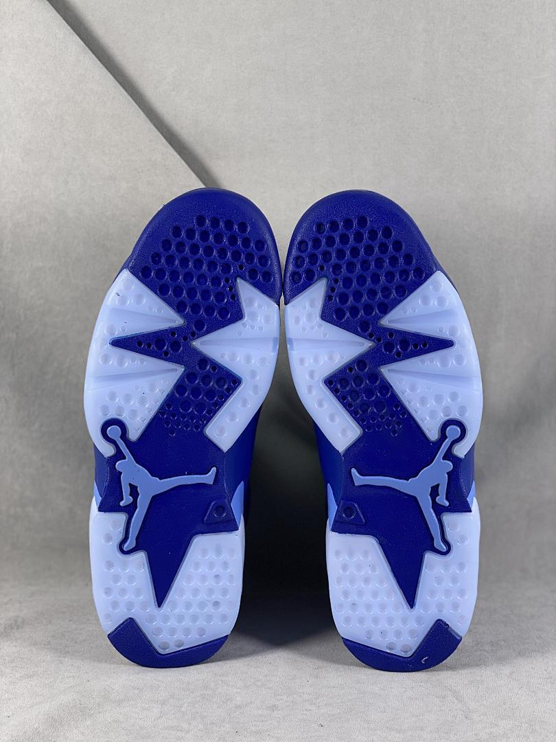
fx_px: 1114
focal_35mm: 52
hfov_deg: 28.0
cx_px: 278
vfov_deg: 36.8
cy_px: 371
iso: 20
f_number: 2
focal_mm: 6
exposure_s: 1/234
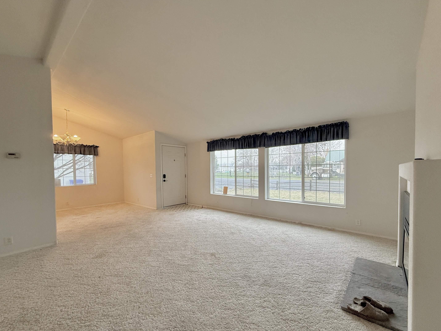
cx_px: 229
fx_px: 191
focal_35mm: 15
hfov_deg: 98.1
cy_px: 176
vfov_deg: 81.7
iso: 200
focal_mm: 2.22
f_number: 2.2
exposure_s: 1/120
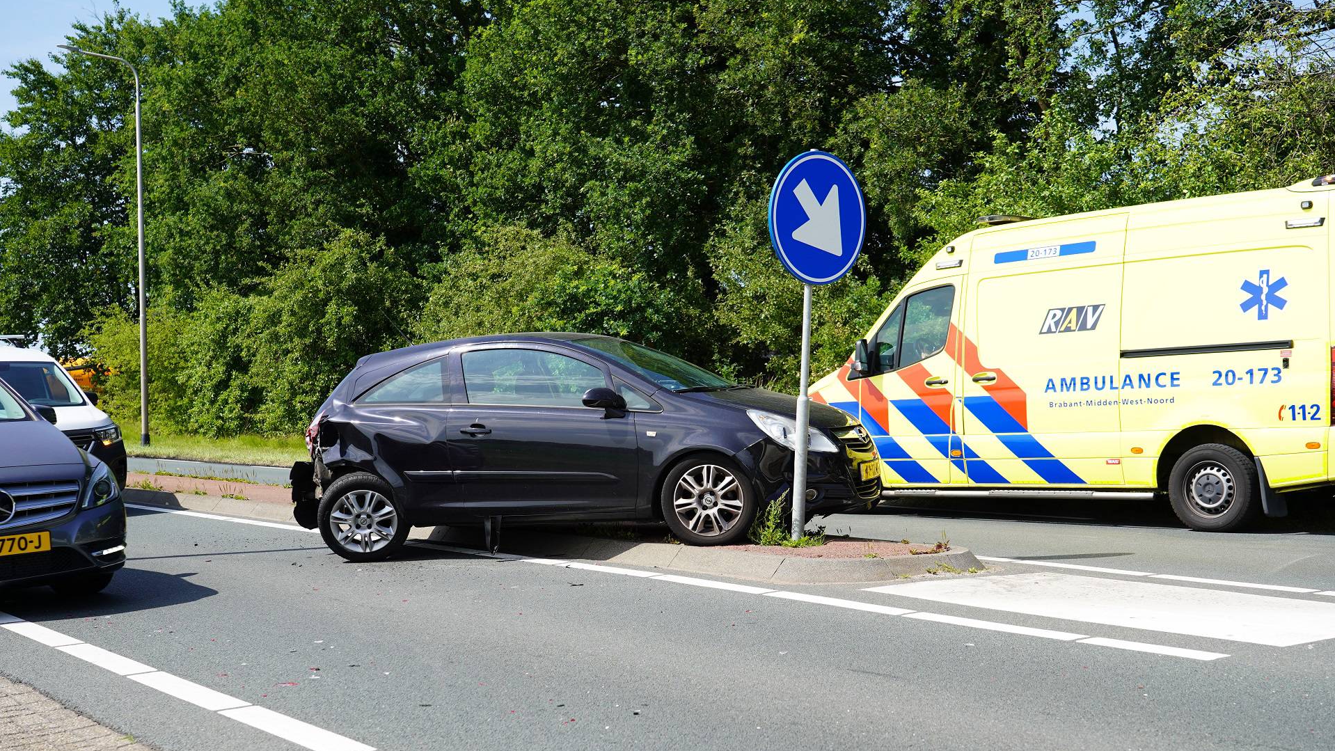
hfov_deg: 47.4
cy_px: 421
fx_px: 1522
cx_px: 668
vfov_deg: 27.7
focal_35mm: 43
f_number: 5
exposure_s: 1/400
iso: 100
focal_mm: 41
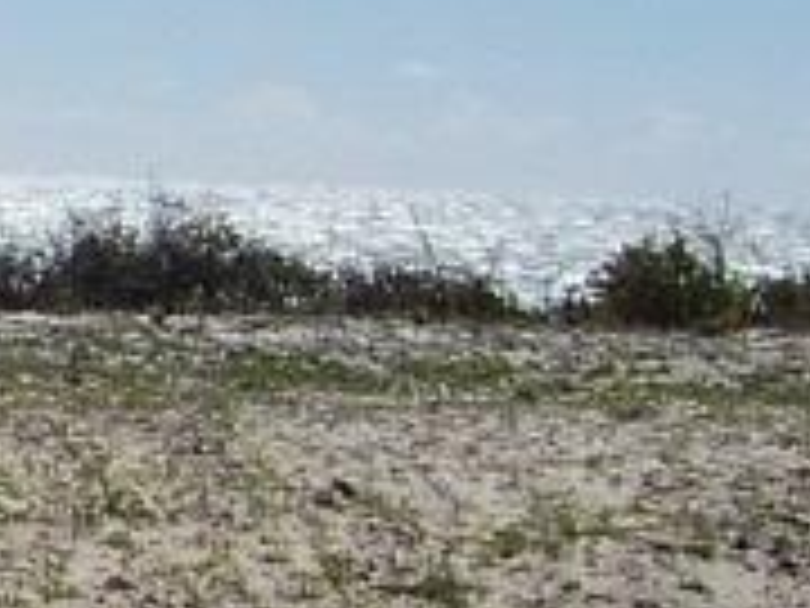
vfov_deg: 5.8
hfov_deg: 7.4
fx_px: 5990
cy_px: 261
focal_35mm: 256
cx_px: -882
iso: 64
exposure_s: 1/1250
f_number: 4
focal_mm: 5.85
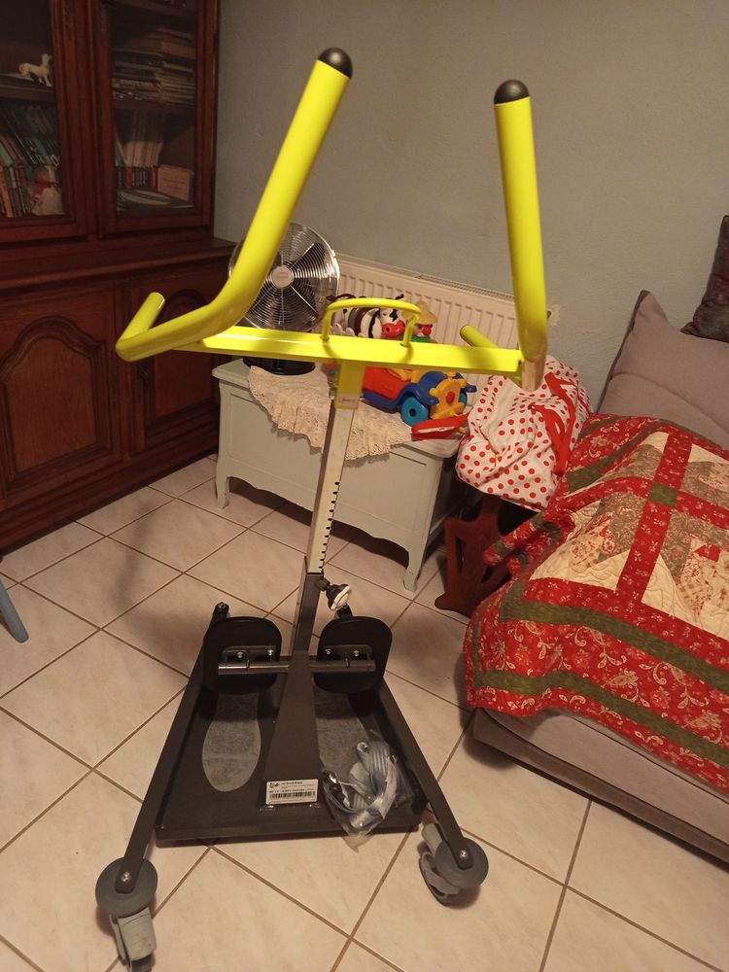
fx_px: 674
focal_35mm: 24
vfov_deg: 71.6
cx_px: 364
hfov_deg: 56.8
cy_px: 486
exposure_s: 1/25
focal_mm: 5.24
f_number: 1.7
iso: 1685
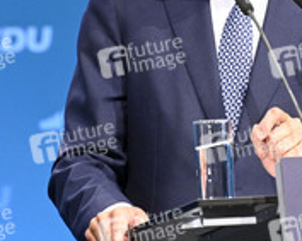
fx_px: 8548
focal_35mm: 958
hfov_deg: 2.0
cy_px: 15
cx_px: 267
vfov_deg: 1.6
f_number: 5.6
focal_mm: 400
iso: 8000
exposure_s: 1/500
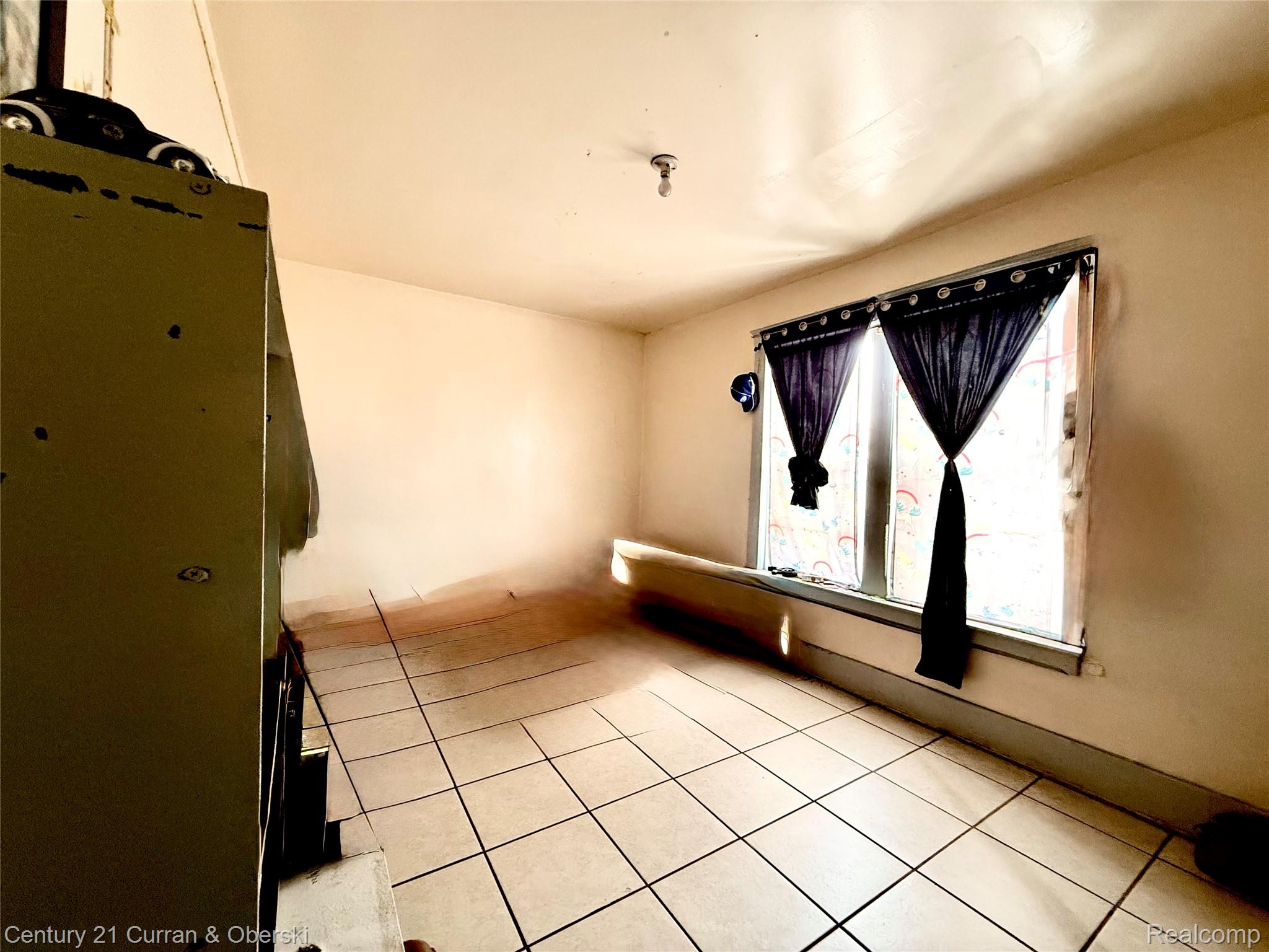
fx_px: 513
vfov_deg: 85.7
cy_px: 476
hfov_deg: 102.1
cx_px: 634
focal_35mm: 14
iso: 500
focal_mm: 2.22
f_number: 2.2
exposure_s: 1/50
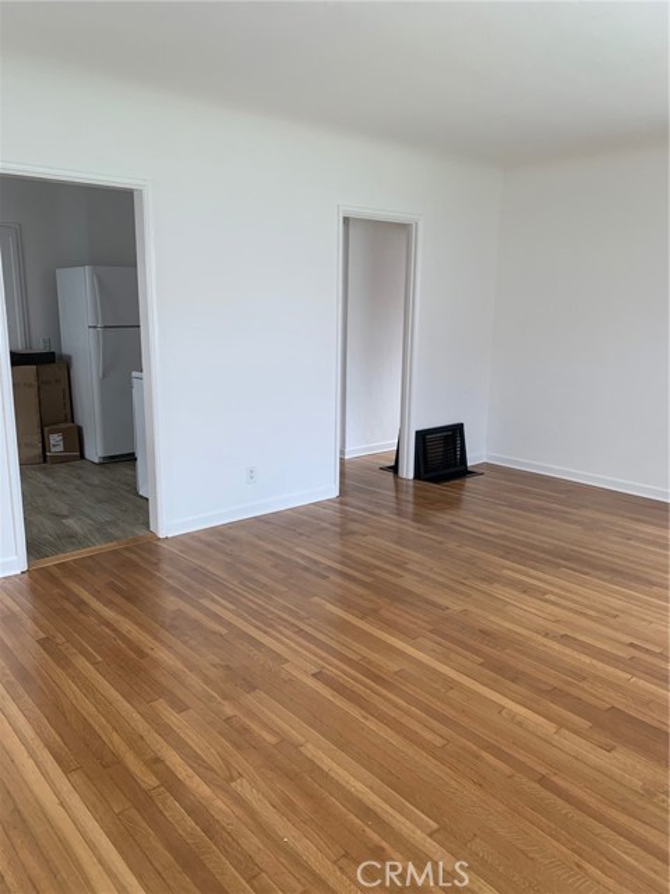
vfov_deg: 67.3
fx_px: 671
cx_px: 335
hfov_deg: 53.1
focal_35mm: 26
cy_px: 447
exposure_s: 1/70
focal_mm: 4.25
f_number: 1.8
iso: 100
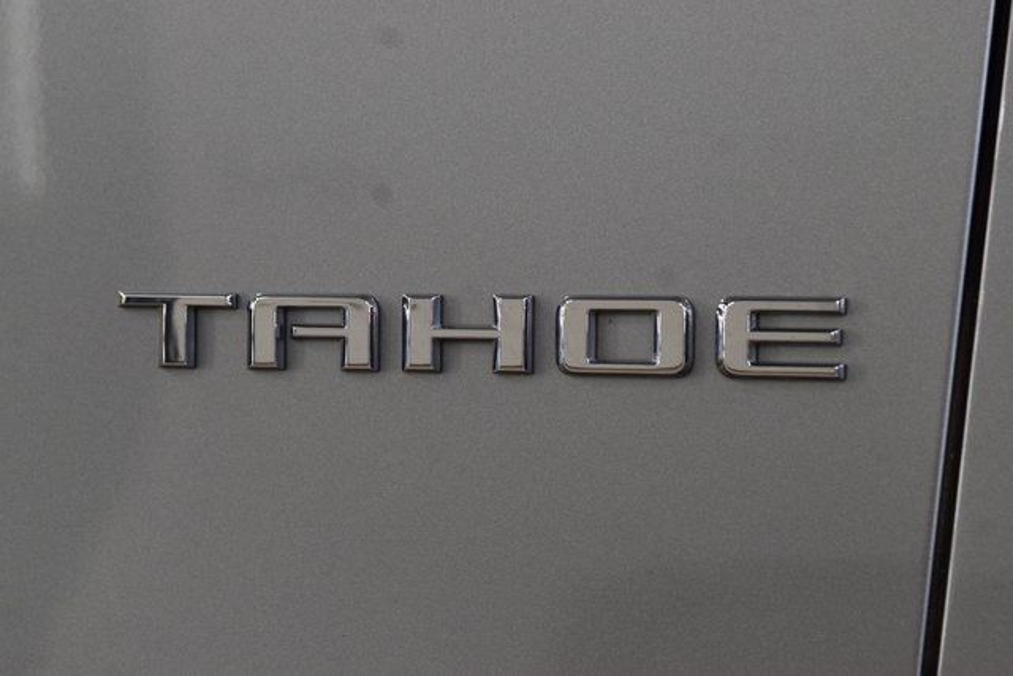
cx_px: 506
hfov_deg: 19.5
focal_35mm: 105
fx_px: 2955
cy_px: 338
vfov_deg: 13.0
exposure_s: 1/30
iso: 1000
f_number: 7.1
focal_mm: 70
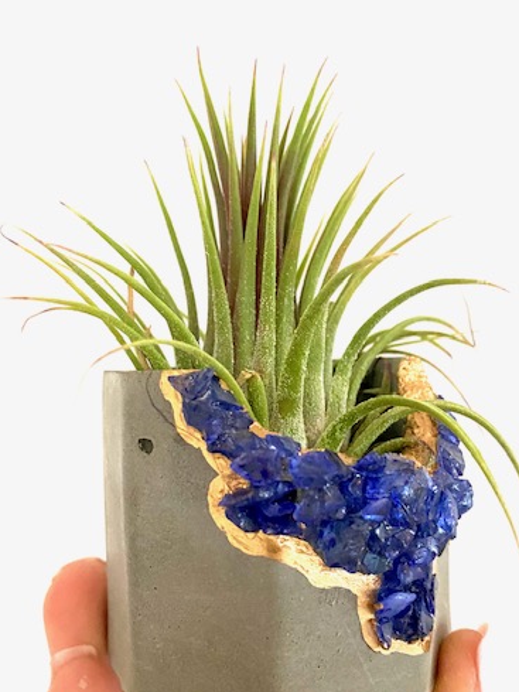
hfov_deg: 41.8
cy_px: 395
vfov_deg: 53.8
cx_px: 270
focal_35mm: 34
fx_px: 679
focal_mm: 4.25
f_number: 1.8
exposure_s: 1/60
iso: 400
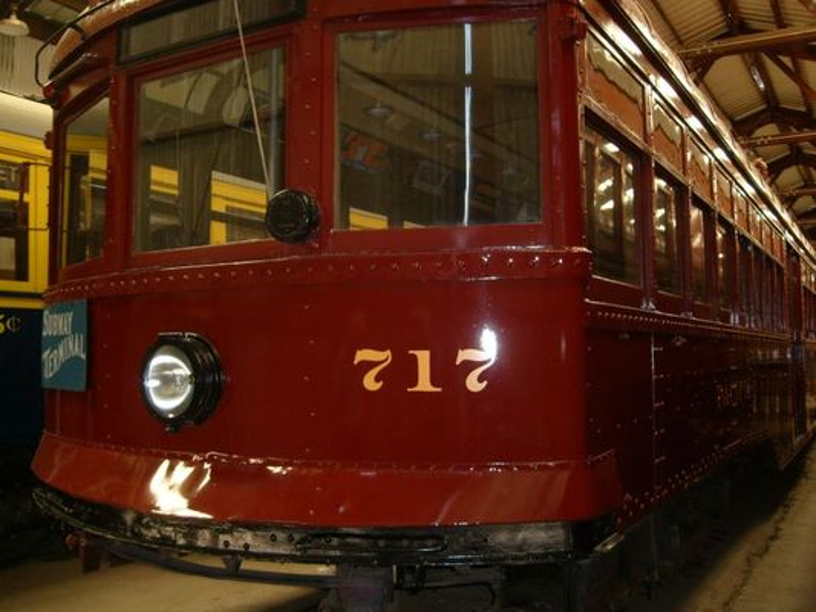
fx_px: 825
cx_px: 408
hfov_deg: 52.6
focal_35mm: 35
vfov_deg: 40.7
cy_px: 306
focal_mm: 5.8
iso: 100
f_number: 2.8
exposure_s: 1/45
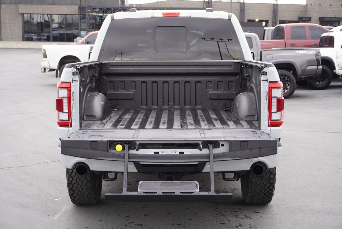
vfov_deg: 22.1
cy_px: 114
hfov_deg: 32.6
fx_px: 585
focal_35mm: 62
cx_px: 171
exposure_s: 1/80
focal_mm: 41
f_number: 5.6
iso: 200
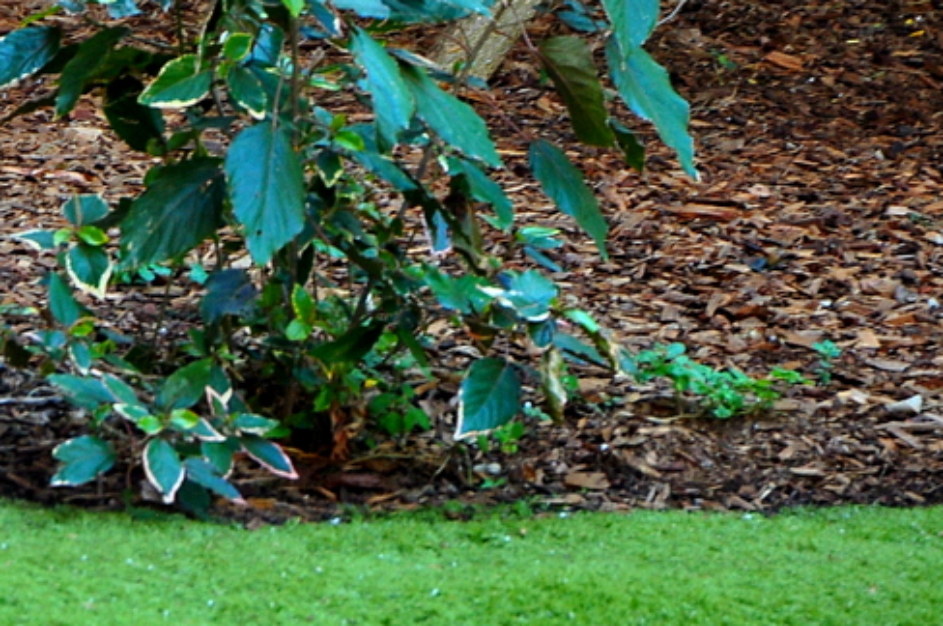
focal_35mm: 387
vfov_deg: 3.5
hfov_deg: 5.3
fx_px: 10130
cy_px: -84
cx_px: -89
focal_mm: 105
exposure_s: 1/30
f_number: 5.6
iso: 400
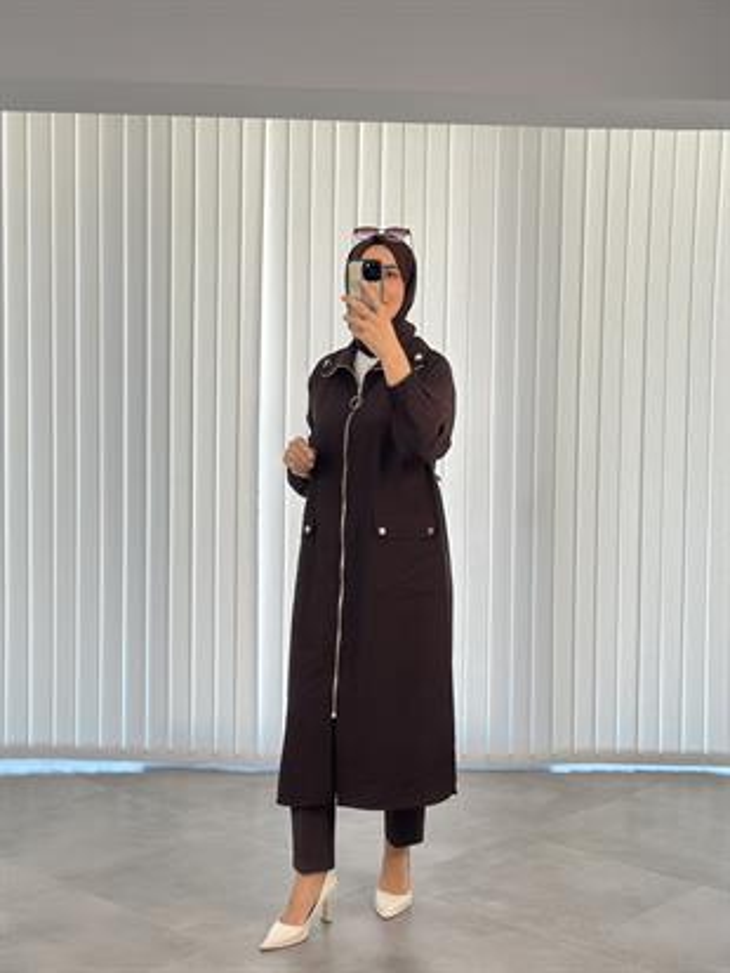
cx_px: 365
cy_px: 486
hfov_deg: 30.3
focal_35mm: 48
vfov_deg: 39.6
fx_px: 1349
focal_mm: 6.86
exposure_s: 1/368
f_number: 1.78
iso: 80
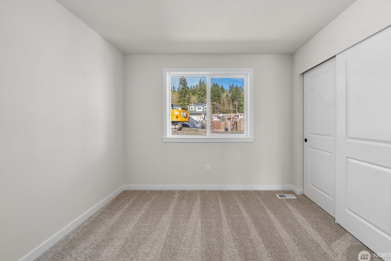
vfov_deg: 85.4
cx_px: 207
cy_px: 125
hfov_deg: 108.2
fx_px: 141
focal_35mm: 13
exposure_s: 1/30
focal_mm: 12
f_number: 7.1
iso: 1000
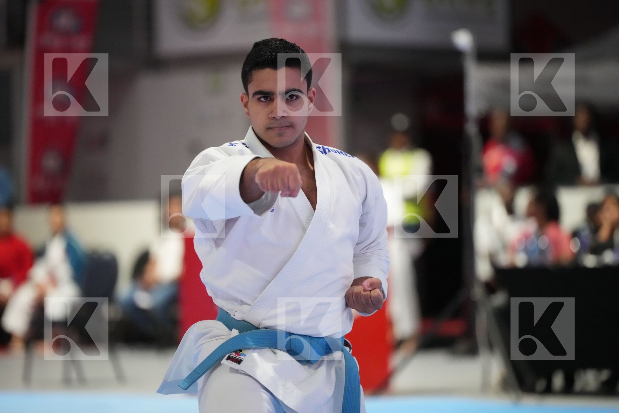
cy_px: 206
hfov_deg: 11.7
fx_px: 3009
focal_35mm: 175
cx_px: 310
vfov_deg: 7.8
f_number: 2.8
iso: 12800
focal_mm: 175
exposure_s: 1/500
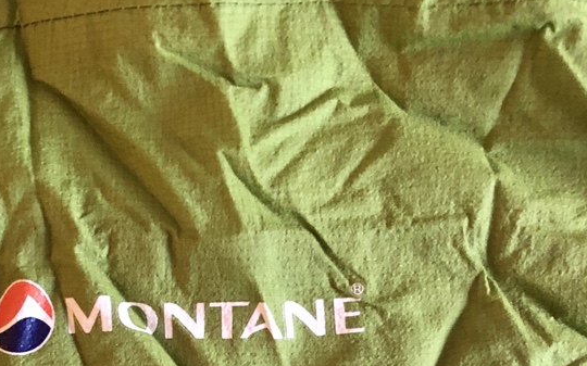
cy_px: 466
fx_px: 1055
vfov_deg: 18.4
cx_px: 126
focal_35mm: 66
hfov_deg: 30.4
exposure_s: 1/4
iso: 125
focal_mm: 3.99
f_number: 1.8
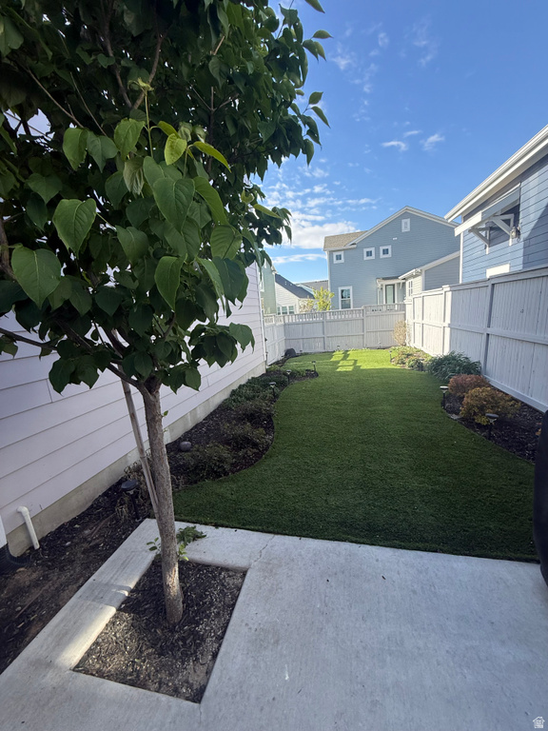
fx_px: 296
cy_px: 366
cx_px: 274
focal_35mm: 14
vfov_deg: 102.1
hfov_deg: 85.7
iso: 64
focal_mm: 2.22
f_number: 2.2
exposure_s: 1/664
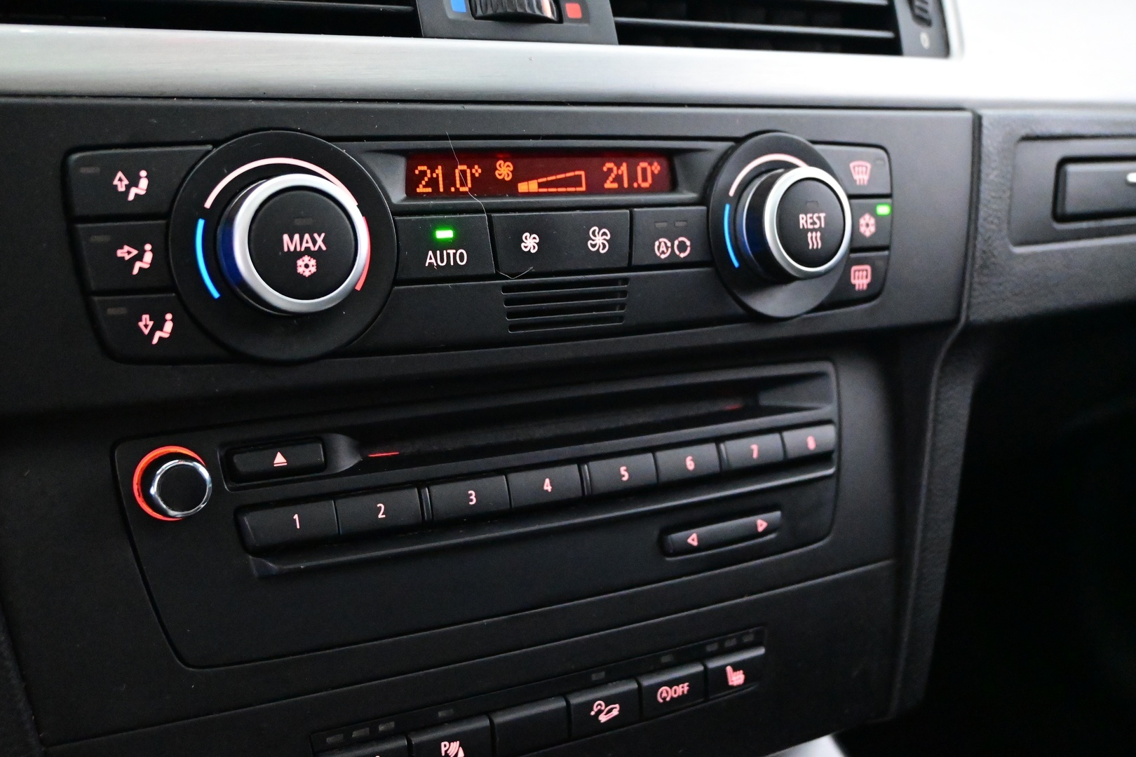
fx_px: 1183
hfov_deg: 51.3
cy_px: 378
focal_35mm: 38
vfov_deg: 35.5
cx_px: 568
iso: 11400
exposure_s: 1/40
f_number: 4.2
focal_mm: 25
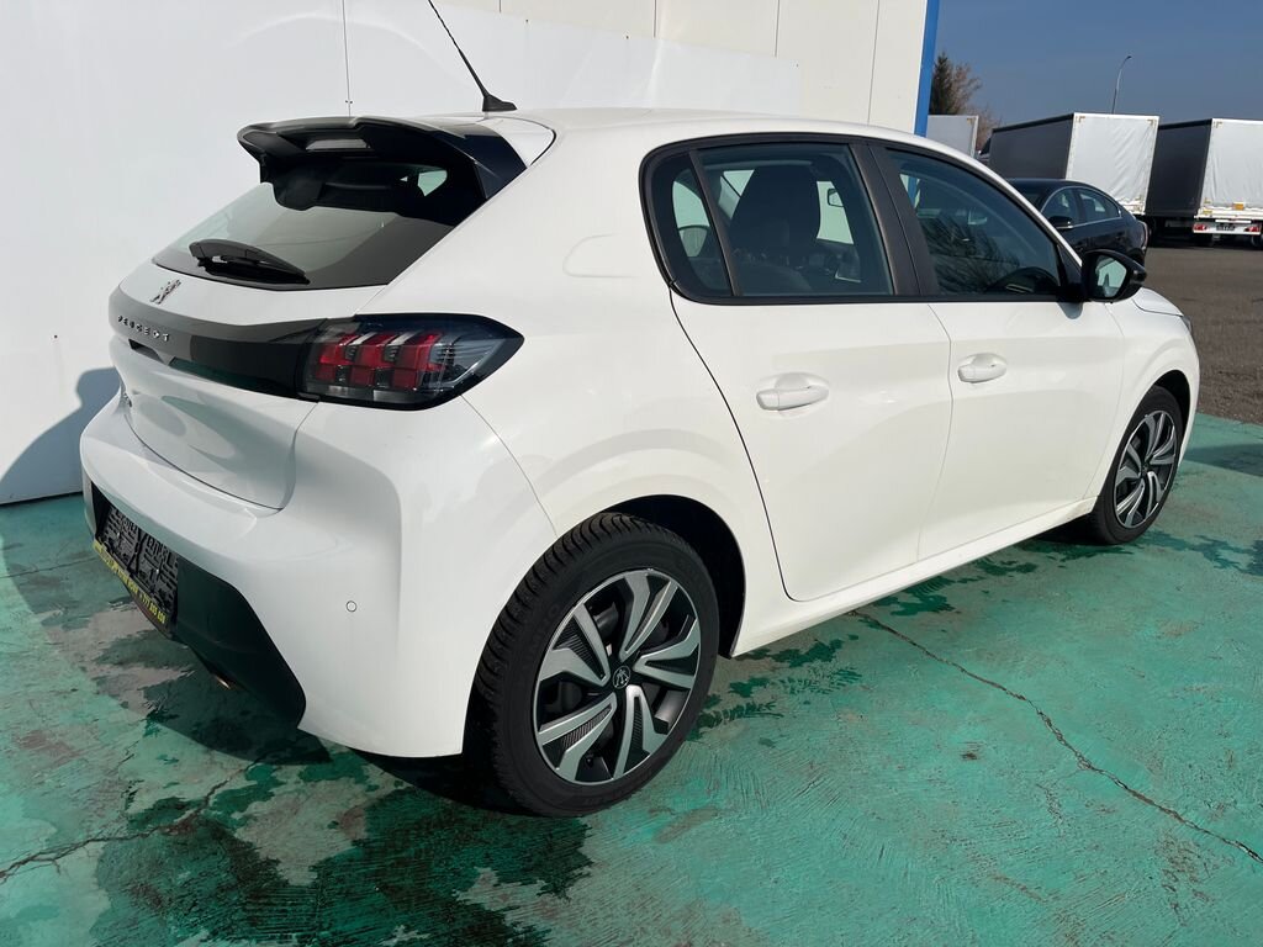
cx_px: 632
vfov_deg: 53.1
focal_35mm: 26
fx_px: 949
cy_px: 474
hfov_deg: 67.3
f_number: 1.6
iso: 50
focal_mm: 5.1
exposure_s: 1/10870
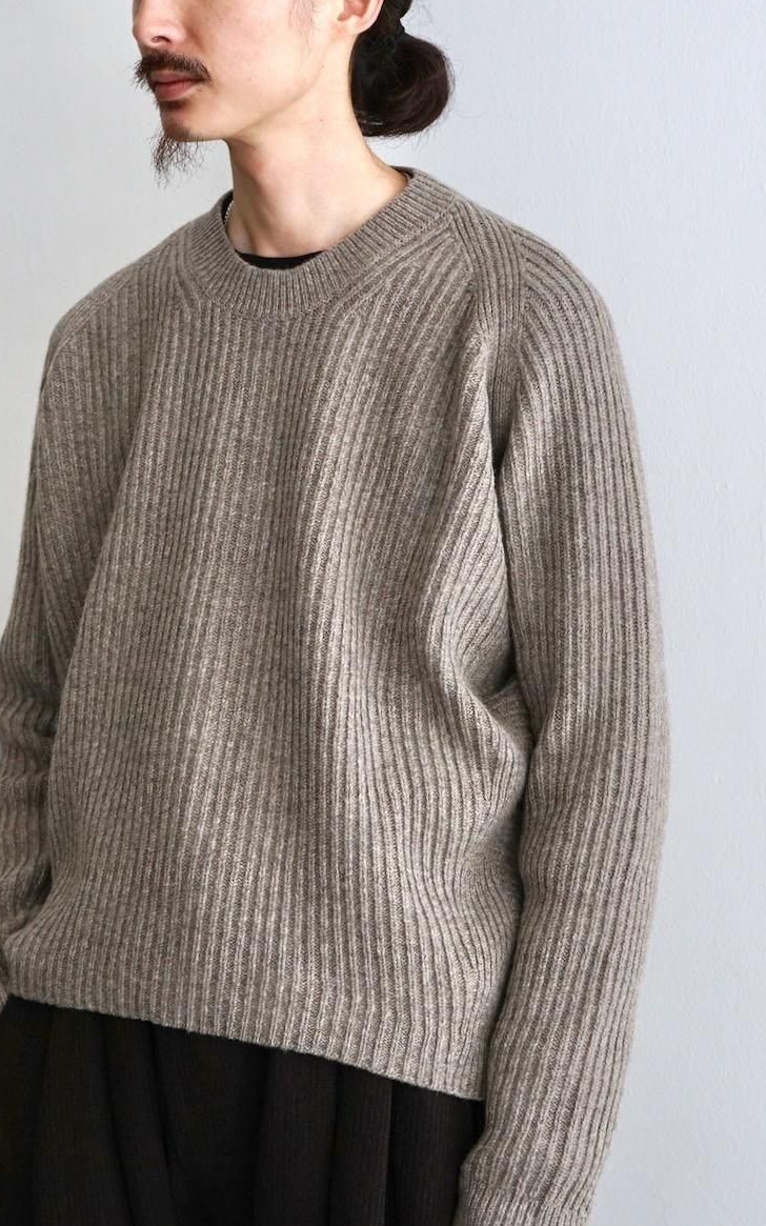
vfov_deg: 32.5
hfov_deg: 20.6
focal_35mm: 63
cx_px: 302
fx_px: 2105
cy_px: 671
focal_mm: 40
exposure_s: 1/160
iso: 640
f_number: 4
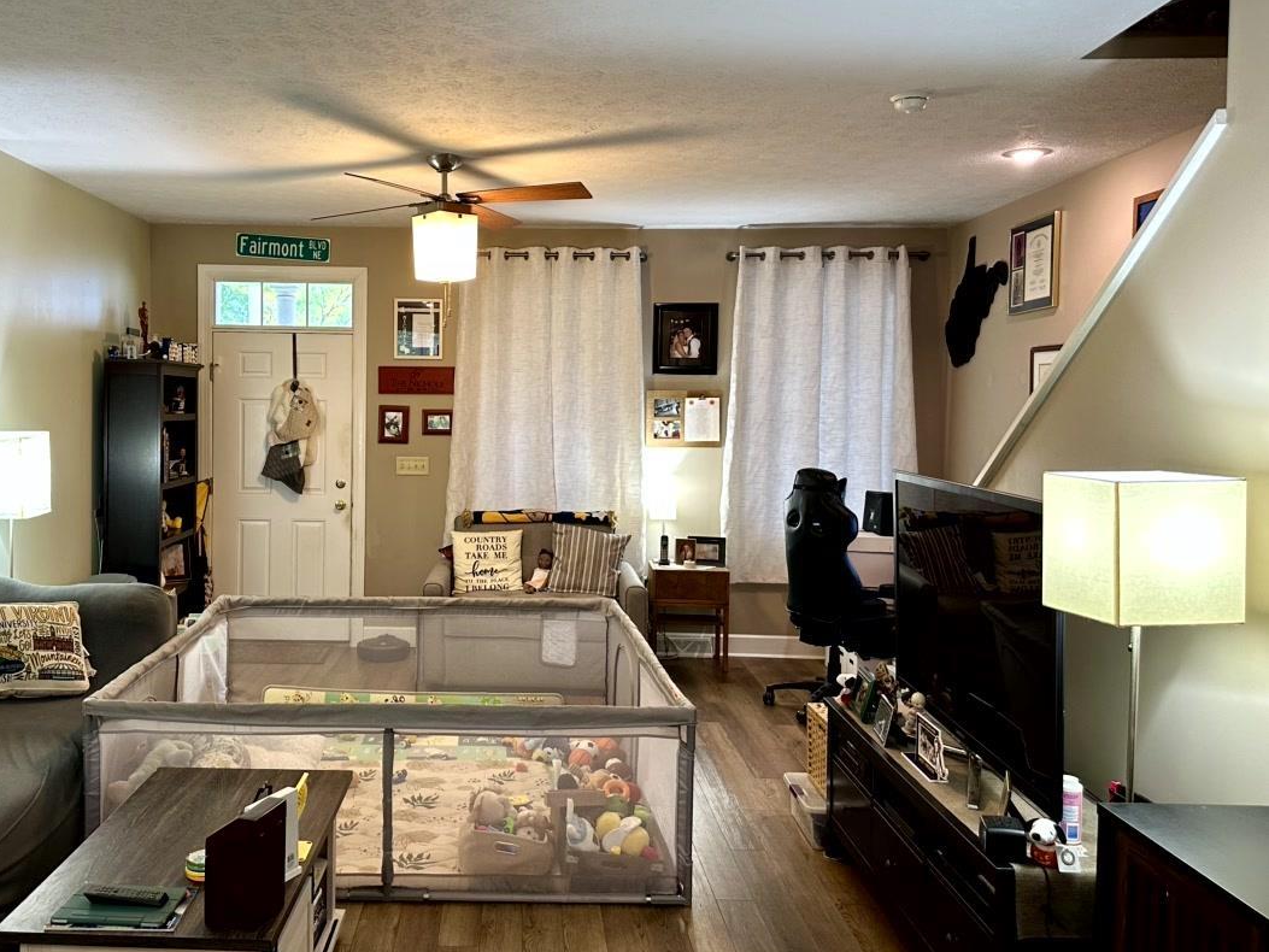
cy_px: 457
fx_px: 1100
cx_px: 477
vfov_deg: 46.8
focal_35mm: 30
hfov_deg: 59.2
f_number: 1.78
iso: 160
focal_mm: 6.86
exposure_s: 1/60
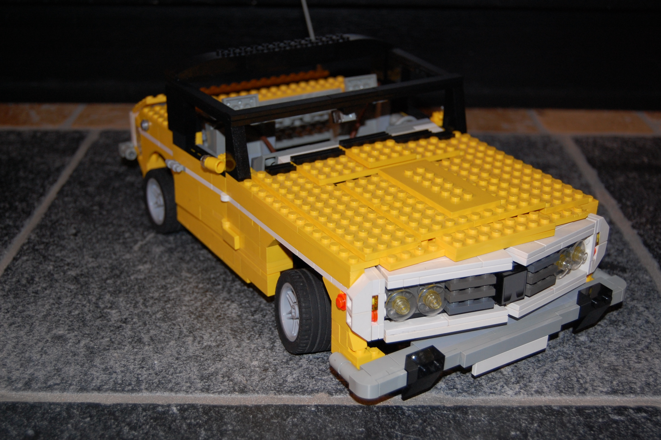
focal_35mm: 52
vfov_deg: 25.7
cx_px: 330
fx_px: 963
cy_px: 220
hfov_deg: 37.9
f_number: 4.8
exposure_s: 1/60
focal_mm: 35
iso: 400
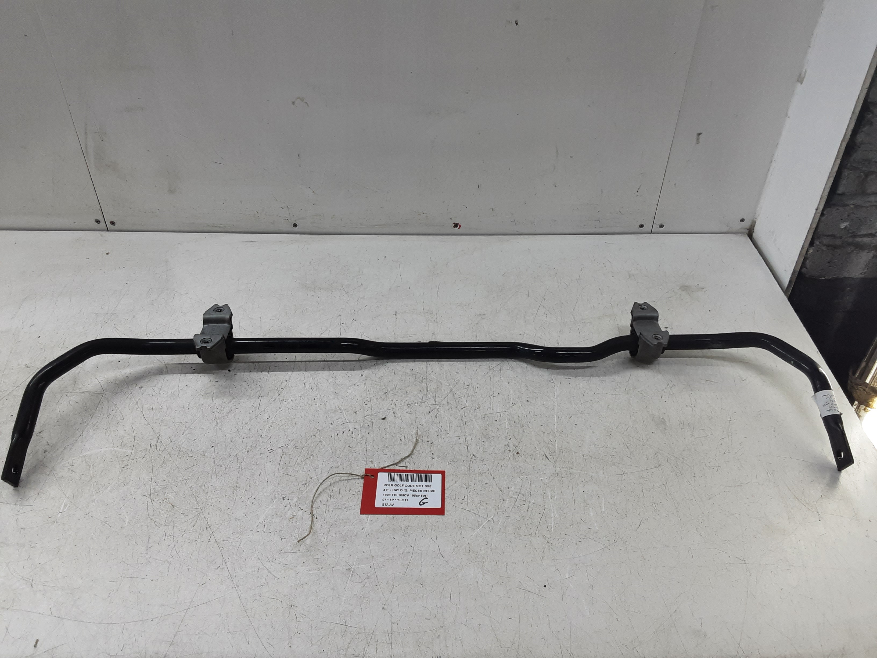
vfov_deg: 51.4
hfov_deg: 65.3
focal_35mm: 27
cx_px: 438
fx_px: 684
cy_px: 329
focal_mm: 2.91
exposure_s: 1/50
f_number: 1.9
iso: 50
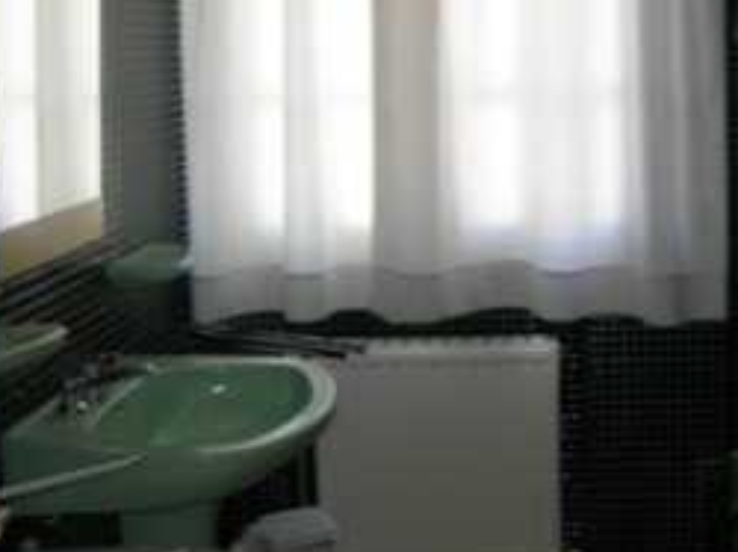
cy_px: 168
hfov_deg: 28.3
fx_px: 1448
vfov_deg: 21.5
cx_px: 514
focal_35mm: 68
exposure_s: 1/30
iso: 64
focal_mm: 7.5
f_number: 2.7
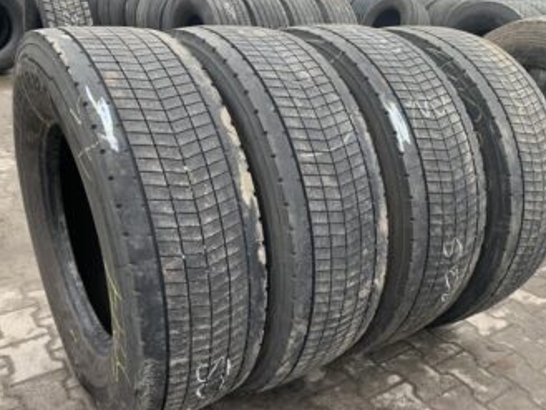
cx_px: 302
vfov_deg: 41.8
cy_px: 227
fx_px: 536
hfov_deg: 53.8
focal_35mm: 34
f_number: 1.8
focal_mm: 4.25
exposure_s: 1/121
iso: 40
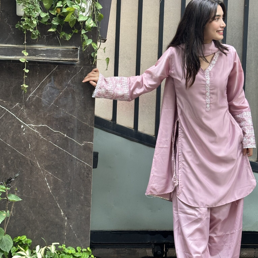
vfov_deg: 24.3
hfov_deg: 24.3
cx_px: 143
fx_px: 599
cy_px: 108
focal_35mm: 71
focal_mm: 6.86
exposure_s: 1/108
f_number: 1.78
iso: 80
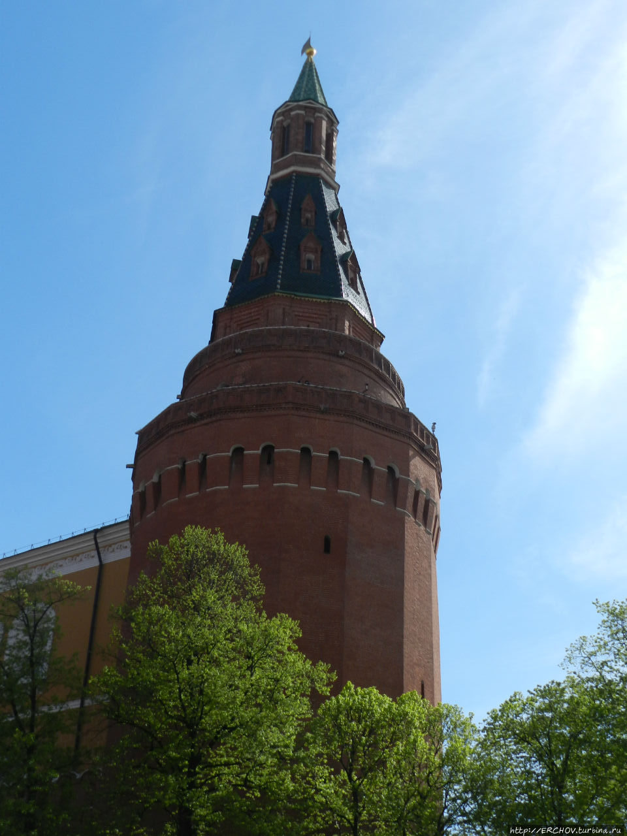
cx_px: 314
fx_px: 1111
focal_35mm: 46
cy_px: 418
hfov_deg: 31.5
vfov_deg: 41.2
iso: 160
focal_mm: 8.1
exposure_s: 1/1250
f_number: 4.2
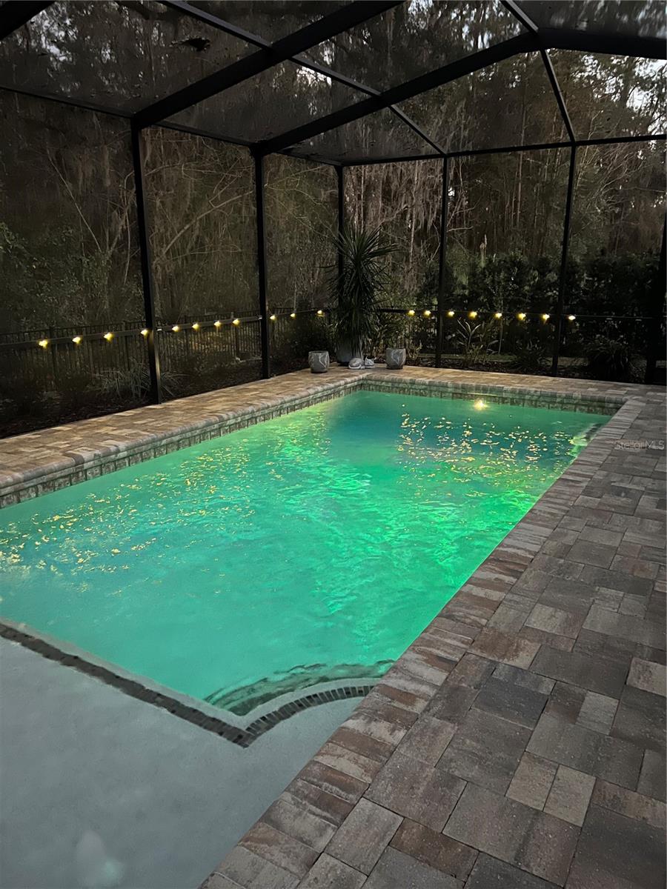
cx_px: 334
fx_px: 668
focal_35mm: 26
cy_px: 444
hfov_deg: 53.1
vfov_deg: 67.3
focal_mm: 5.7
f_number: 1.5
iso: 1000
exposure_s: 1/20
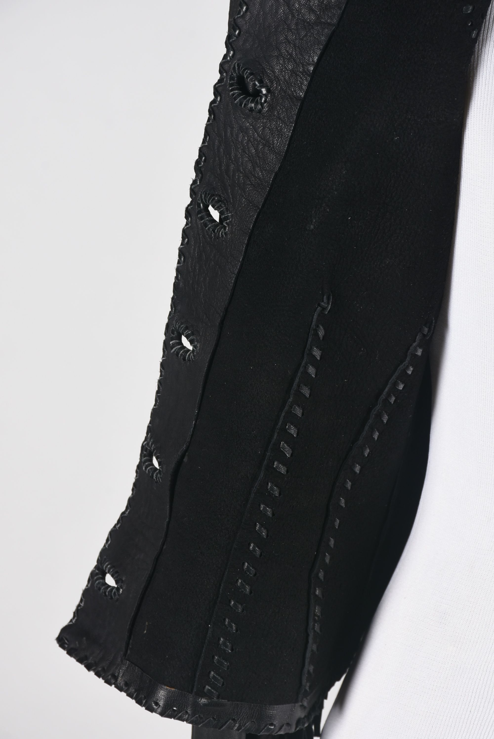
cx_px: 247
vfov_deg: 14.4
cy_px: 370
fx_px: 2927
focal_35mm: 142
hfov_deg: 9.6
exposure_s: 1/125
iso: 200
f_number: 11
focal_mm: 95
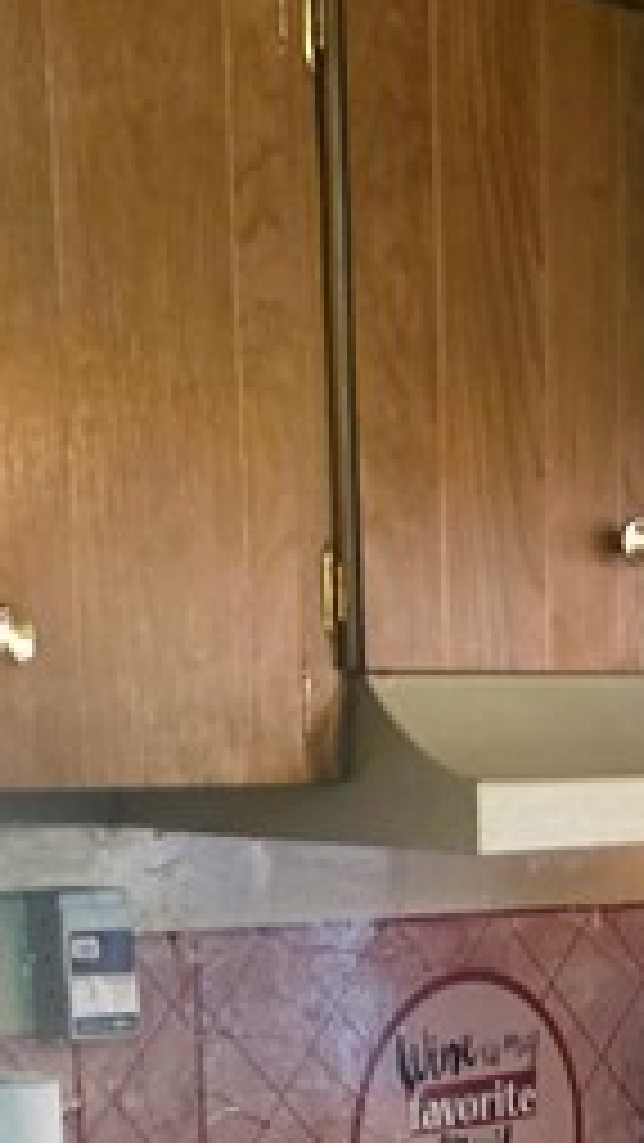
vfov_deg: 18.7
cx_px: 698
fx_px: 3064
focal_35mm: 101
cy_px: 1719
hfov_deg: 11.8
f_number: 1.7
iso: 1250
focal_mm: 6.3
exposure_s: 1/60.2
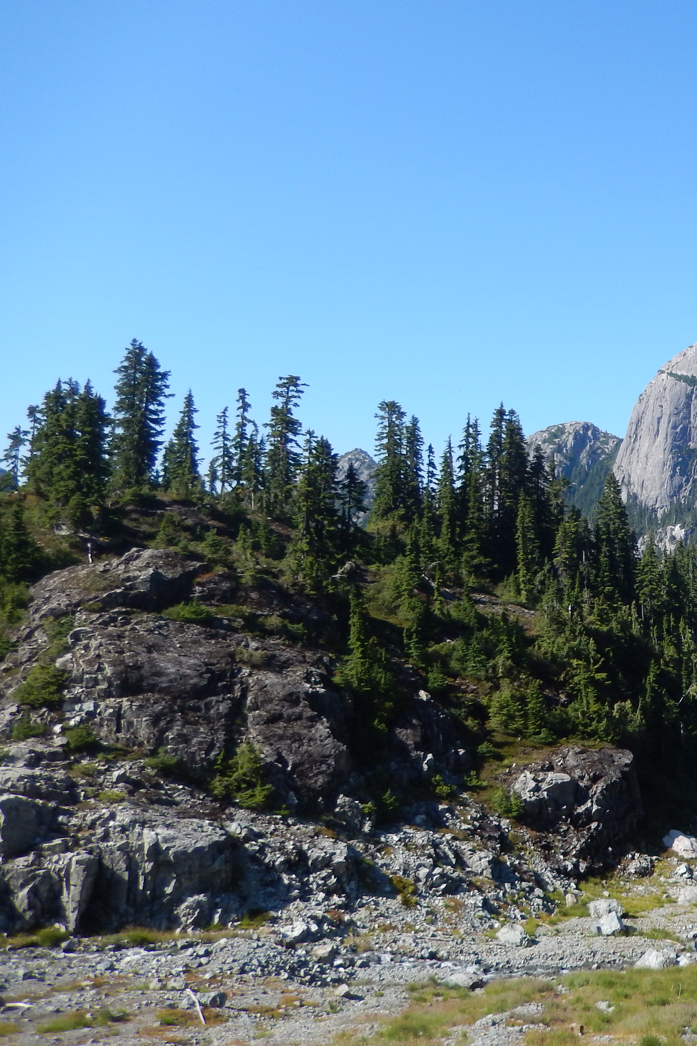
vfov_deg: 48.3
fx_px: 1162
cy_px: 445
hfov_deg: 30.5
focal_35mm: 40
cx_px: 729
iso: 125
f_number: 3.4
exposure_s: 1/800
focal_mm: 4.5
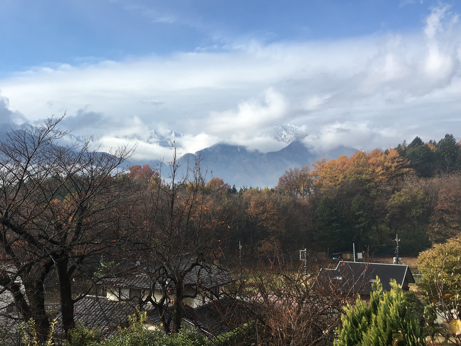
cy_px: 182
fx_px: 533
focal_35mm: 40
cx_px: 164
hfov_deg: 46.3
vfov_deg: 35.9
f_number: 2.2
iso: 25
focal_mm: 4.15
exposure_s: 1/1148
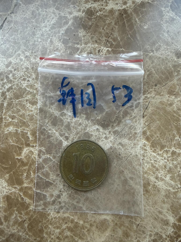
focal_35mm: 24
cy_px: 121
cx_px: 90
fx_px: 167
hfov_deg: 56.8
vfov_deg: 71.6
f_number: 2.2
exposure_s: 1/99
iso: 160
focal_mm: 2.22
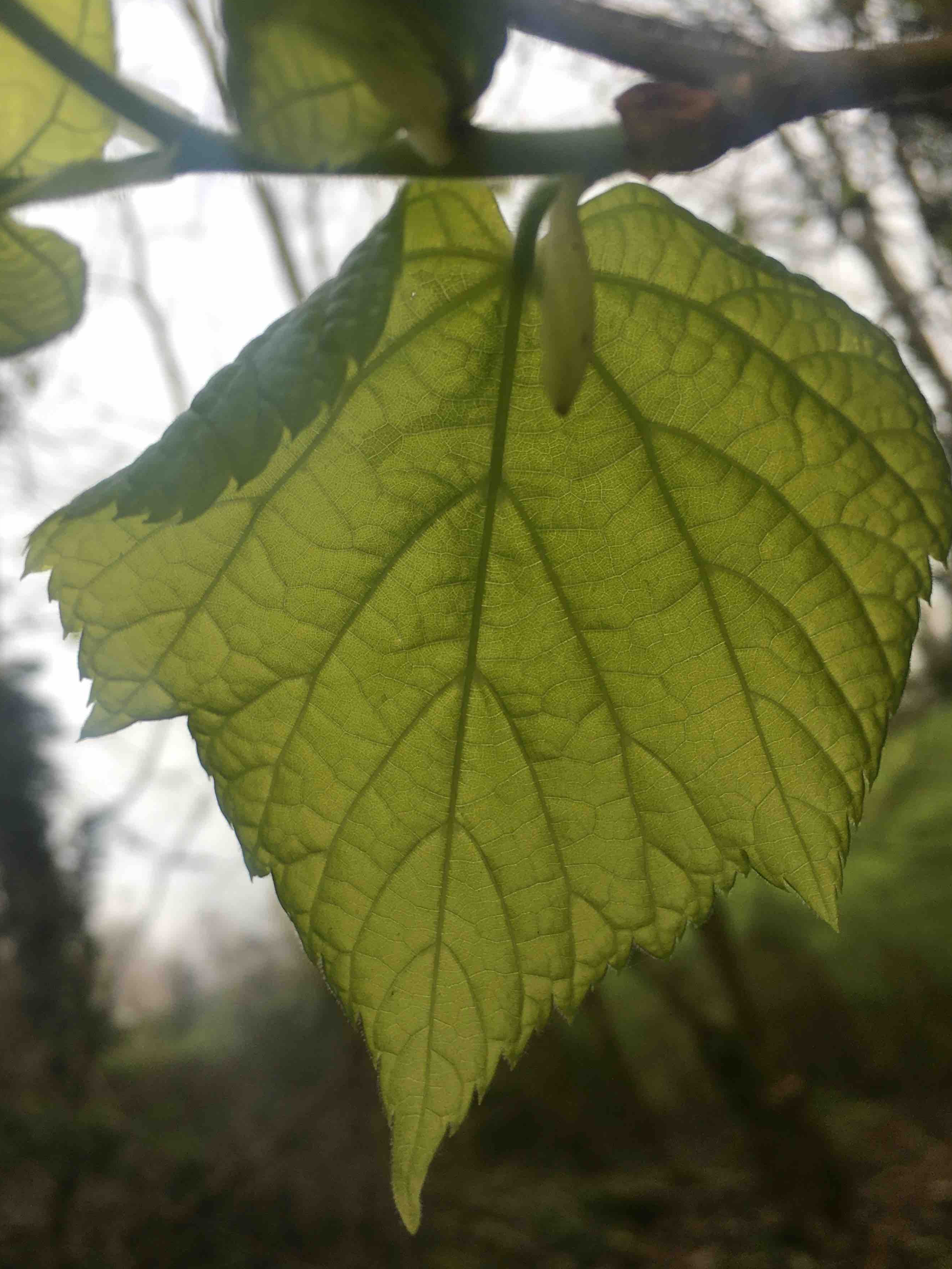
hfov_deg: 42.9
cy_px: 679
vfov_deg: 55.3
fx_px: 1210
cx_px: 472
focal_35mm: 33
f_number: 2.2
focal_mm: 4.15
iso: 25
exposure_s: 1/169
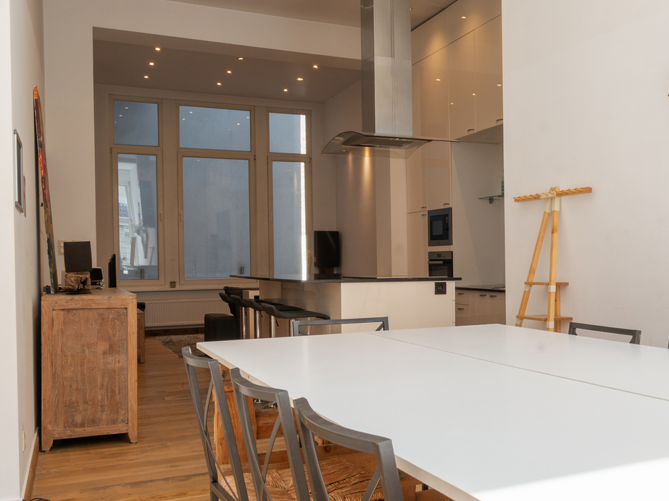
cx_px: 538
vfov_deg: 35.9
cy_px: 266
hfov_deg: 44.5
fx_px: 773
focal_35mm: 40
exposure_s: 1/6
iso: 250
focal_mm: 16
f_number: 11
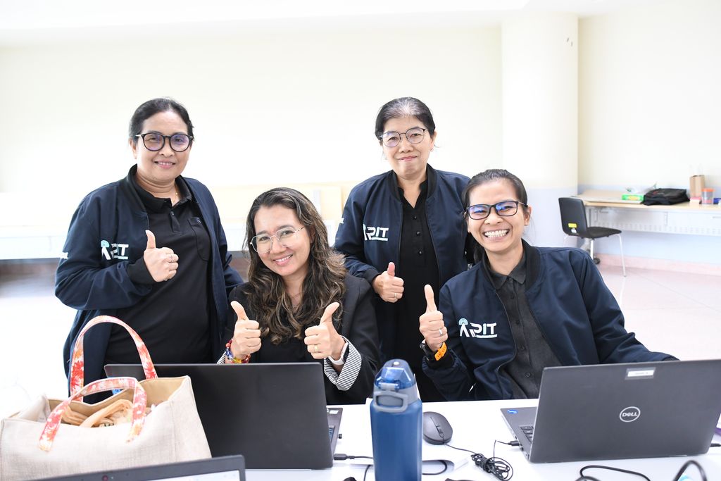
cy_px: 240
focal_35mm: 33
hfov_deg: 57.2
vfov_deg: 40.0
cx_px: 360
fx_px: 661
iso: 1800
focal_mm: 22
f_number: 4
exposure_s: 1/80
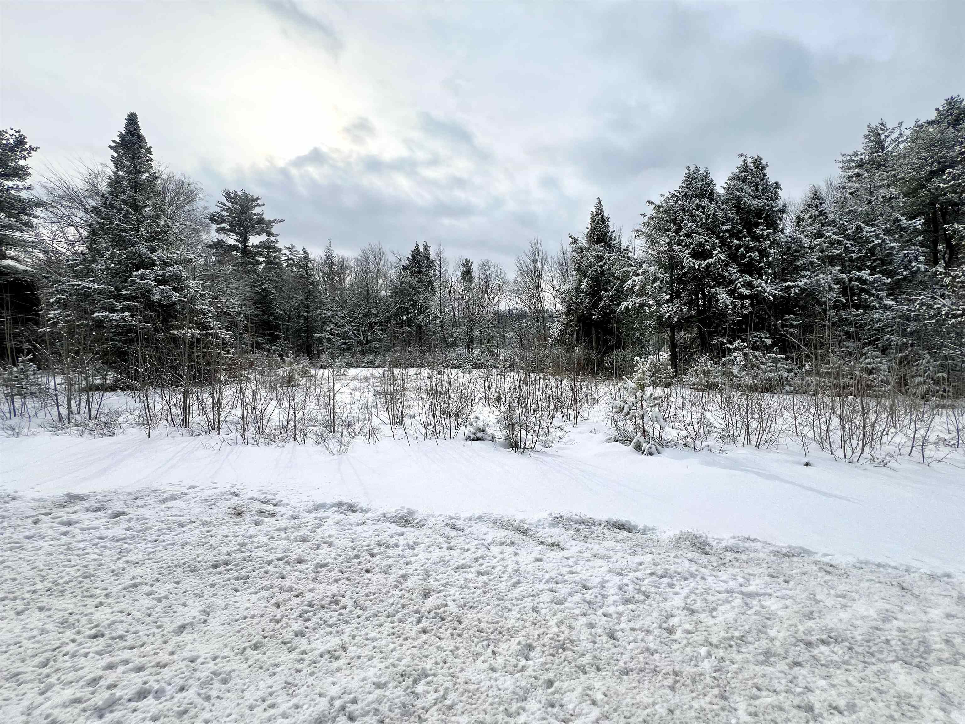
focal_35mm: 13
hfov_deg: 106.2
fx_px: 362
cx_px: 482
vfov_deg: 89.9
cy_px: 362
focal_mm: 1.57
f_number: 1.8
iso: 32
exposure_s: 1/2597
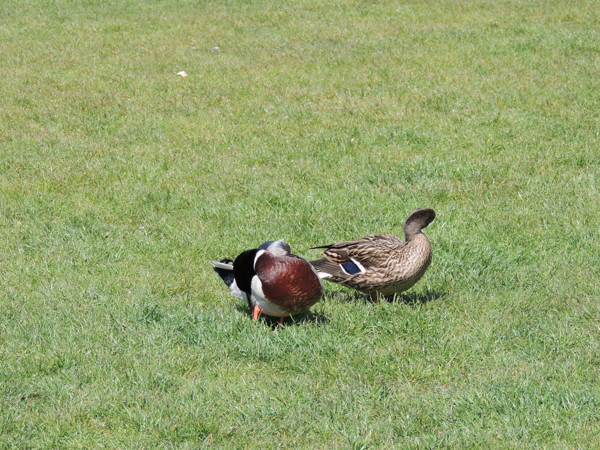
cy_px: 225
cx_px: 300
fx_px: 3467
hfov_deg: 9.9
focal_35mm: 200
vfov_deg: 7.4
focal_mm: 35.6
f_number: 4.6
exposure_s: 1/320
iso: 100
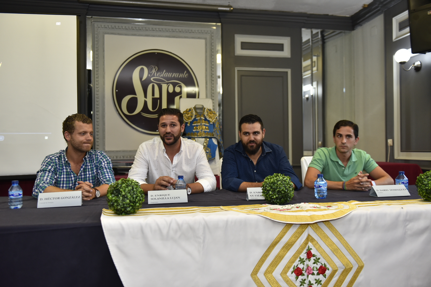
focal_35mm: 32
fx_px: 383
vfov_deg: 41.1
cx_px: 216
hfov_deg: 58.7
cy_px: 144
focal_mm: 32
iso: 1000
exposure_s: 1/125
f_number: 2.8
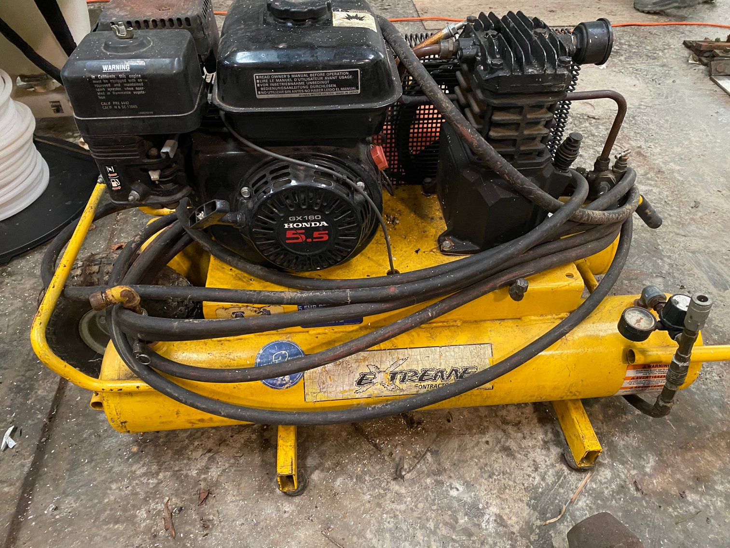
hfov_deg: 67.3
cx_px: 365
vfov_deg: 53.1
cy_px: 274
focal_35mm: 26
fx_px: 548
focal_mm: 4.25
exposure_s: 1/30
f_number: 1.8
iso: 640
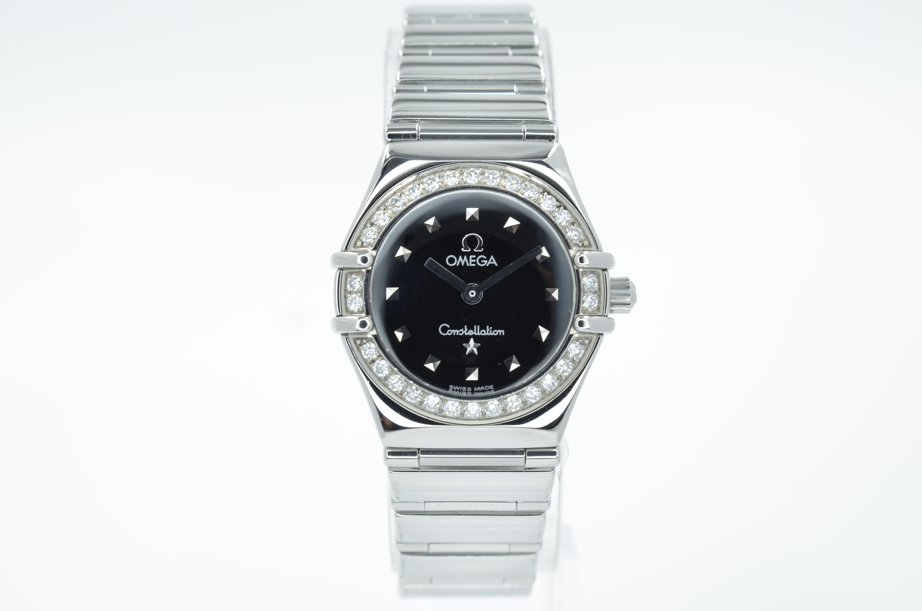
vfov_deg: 22.5
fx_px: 1533
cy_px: 306
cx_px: 461
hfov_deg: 33.5
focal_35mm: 60
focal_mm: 40
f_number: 13
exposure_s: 1/15
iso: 100
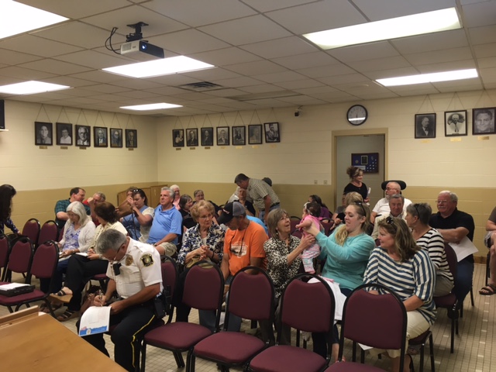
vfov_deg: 48.2
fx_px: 416
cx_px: 248
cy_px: 186
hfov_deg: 61.7
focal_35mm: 29
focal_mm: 4.15
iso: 50
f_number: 2.2
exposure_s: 1/30
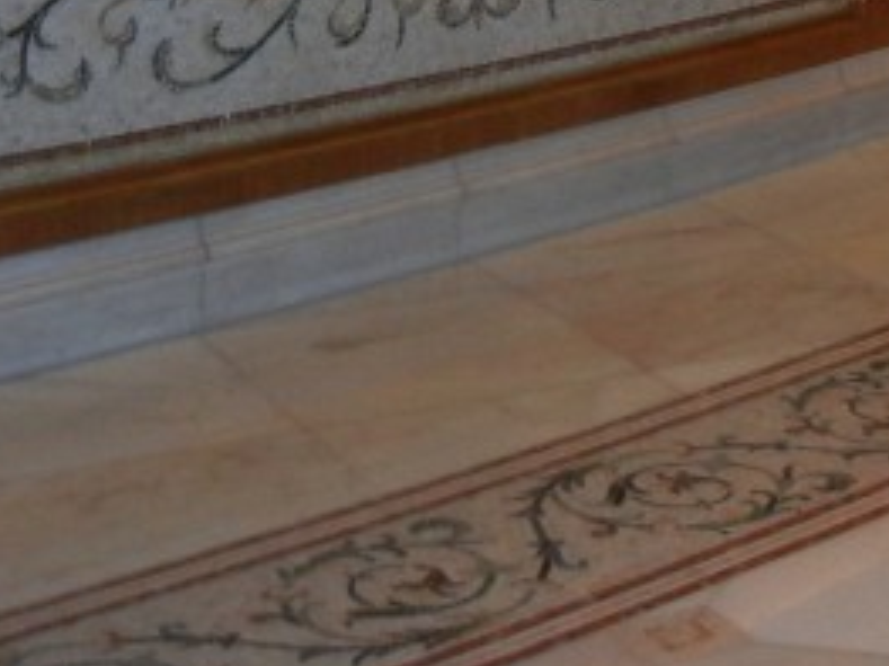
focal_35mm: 117
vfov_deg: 11.6
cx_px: 1051
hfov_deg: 16.2
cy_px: -585
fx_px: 3003
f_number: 3.5
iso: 400
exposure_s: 1/30
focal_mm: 5.4
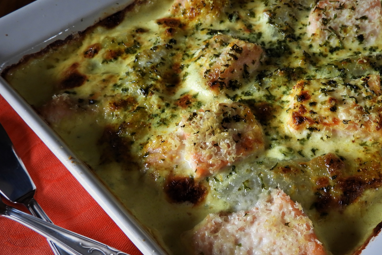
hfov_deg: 42.5
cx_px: 228
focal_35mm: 46
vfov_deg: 29.2
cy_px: 138
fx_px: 488
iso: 180
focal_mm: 5.4
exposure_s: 1/30
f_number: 3.5
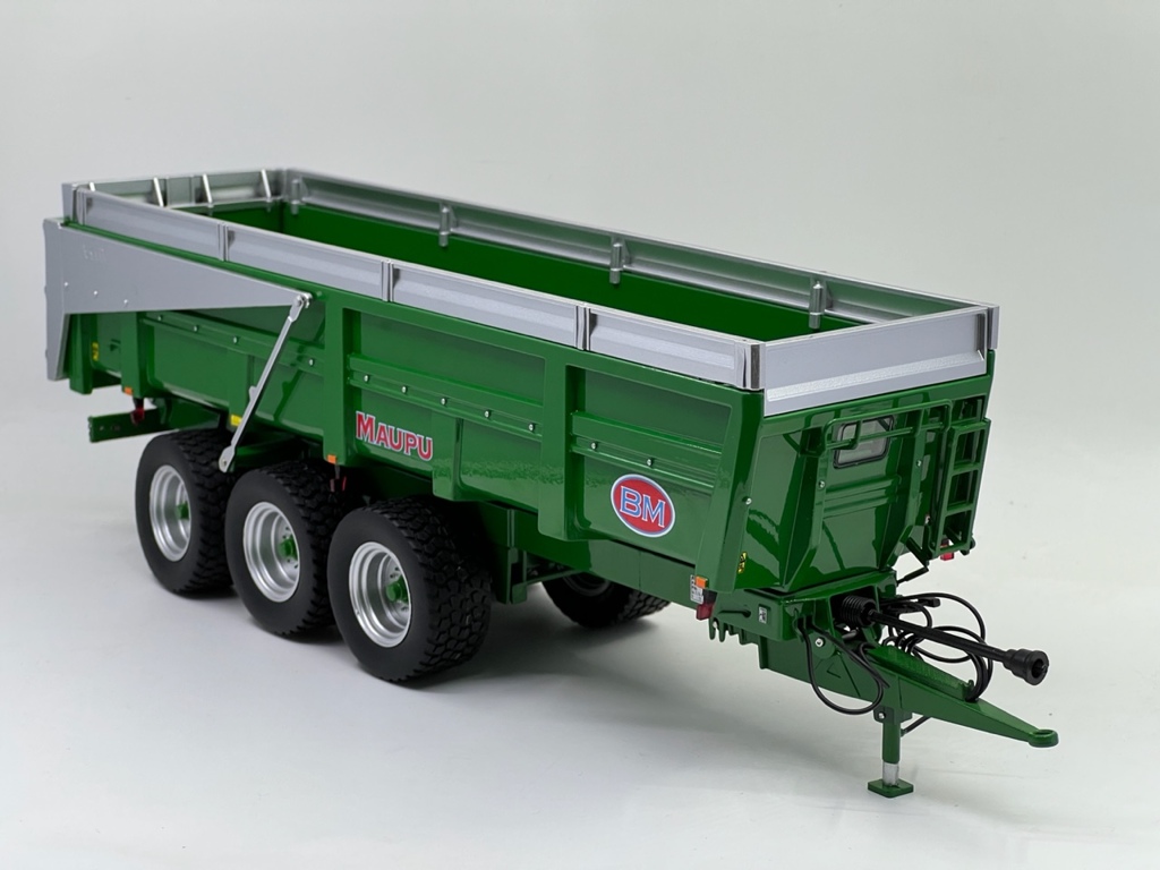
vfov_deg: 19.1
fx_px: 2580
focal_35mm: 77
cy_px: 435
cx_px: 580
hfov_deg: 25.3
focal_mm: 9
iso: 80
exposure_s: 1/100
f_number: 2.8
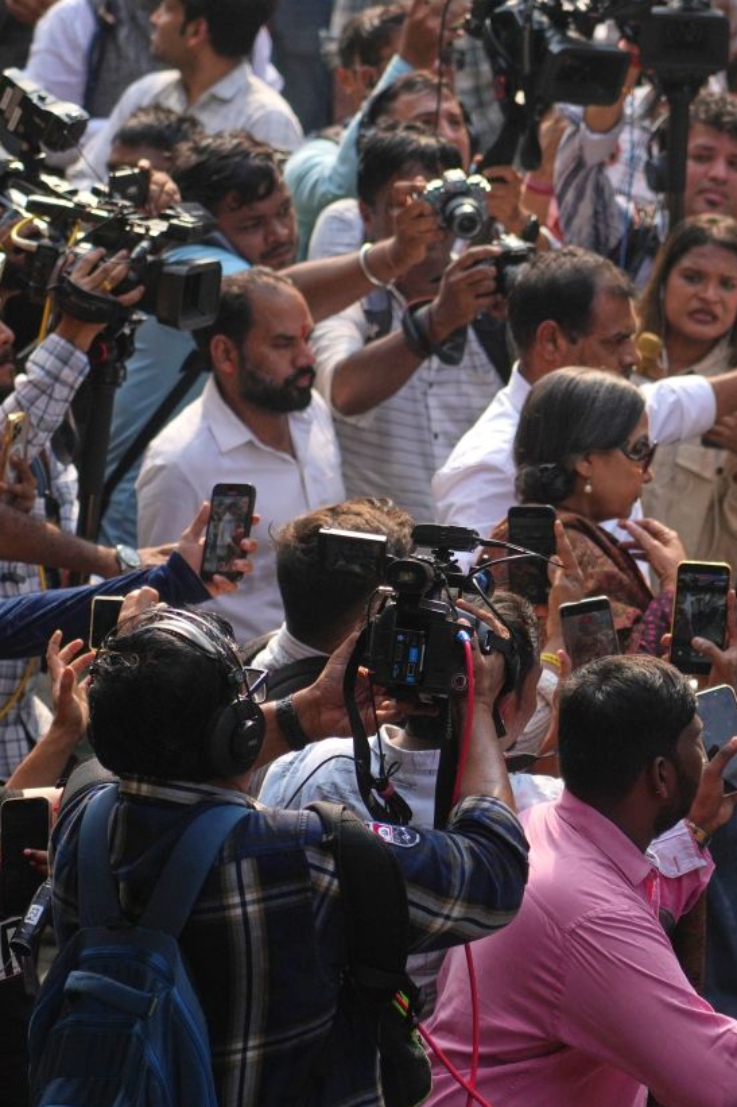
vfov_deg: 8.7
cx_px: 565
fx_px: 7280
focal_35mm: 237
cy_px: 554
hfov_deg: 5.8
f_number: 4
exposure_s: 1/2500
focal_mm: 105
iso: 400
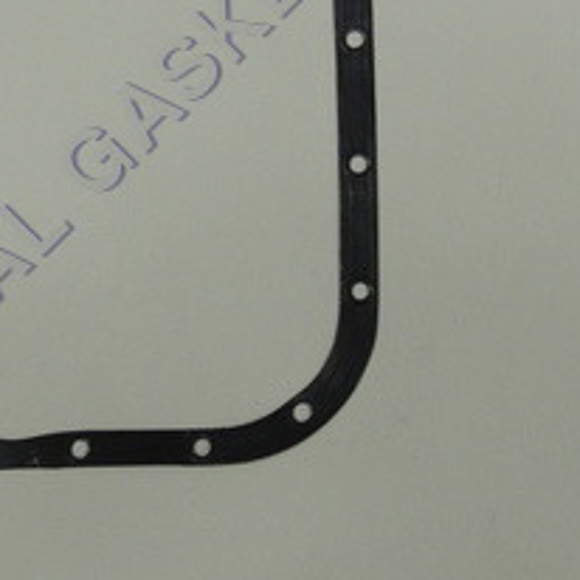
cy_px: 162
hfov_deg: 13.4
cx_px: 96
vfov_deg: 13.5
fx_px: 2445
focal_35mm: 129
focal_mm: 10.7
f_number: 3.7
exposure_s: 1/30
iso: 400
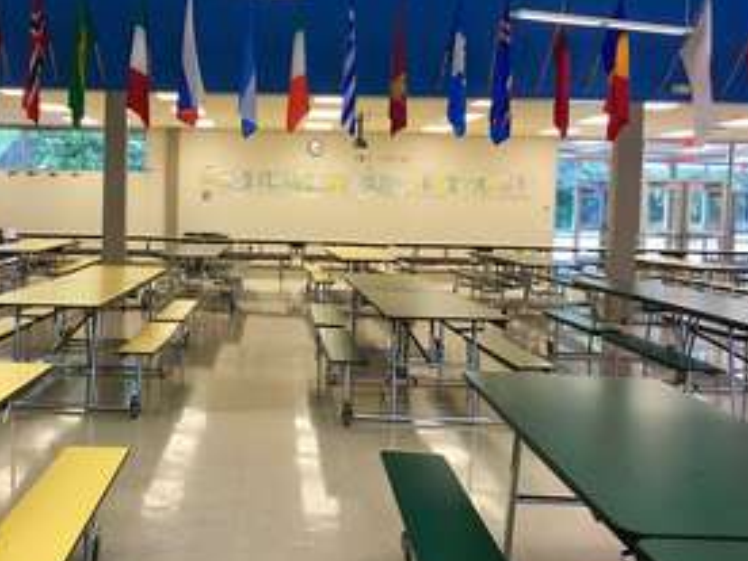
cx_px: 249
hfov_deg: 44.1
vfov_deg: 34.3
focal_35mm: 42
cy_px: 266
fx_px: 908
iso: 32
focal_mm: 4.15
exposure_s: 1/30
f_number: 2.2
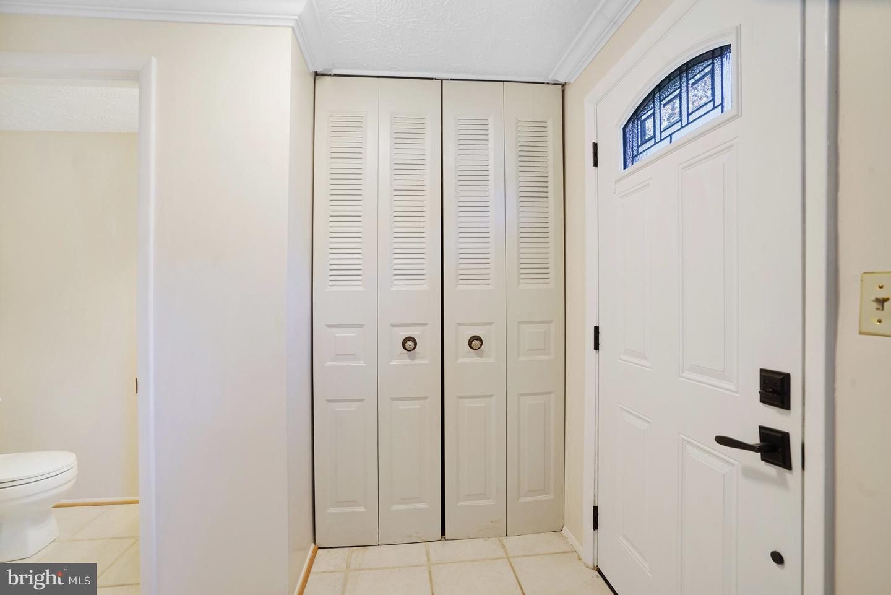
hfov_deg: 96.7
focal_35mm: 16
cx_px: 446
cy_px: 298
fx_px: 396
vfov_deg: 73.8
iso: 1250
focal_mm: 16
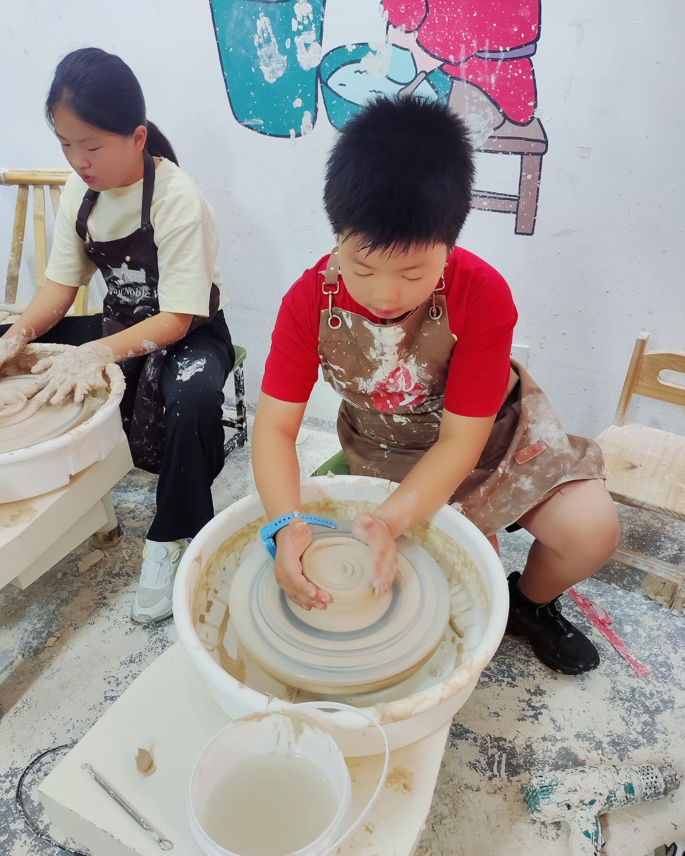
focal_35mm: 27
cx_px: 332
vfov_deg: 64.0
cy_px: 467
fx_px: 684
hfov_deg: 53.2
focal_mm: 4.71
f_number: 1.79
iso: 131
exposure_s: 1/50
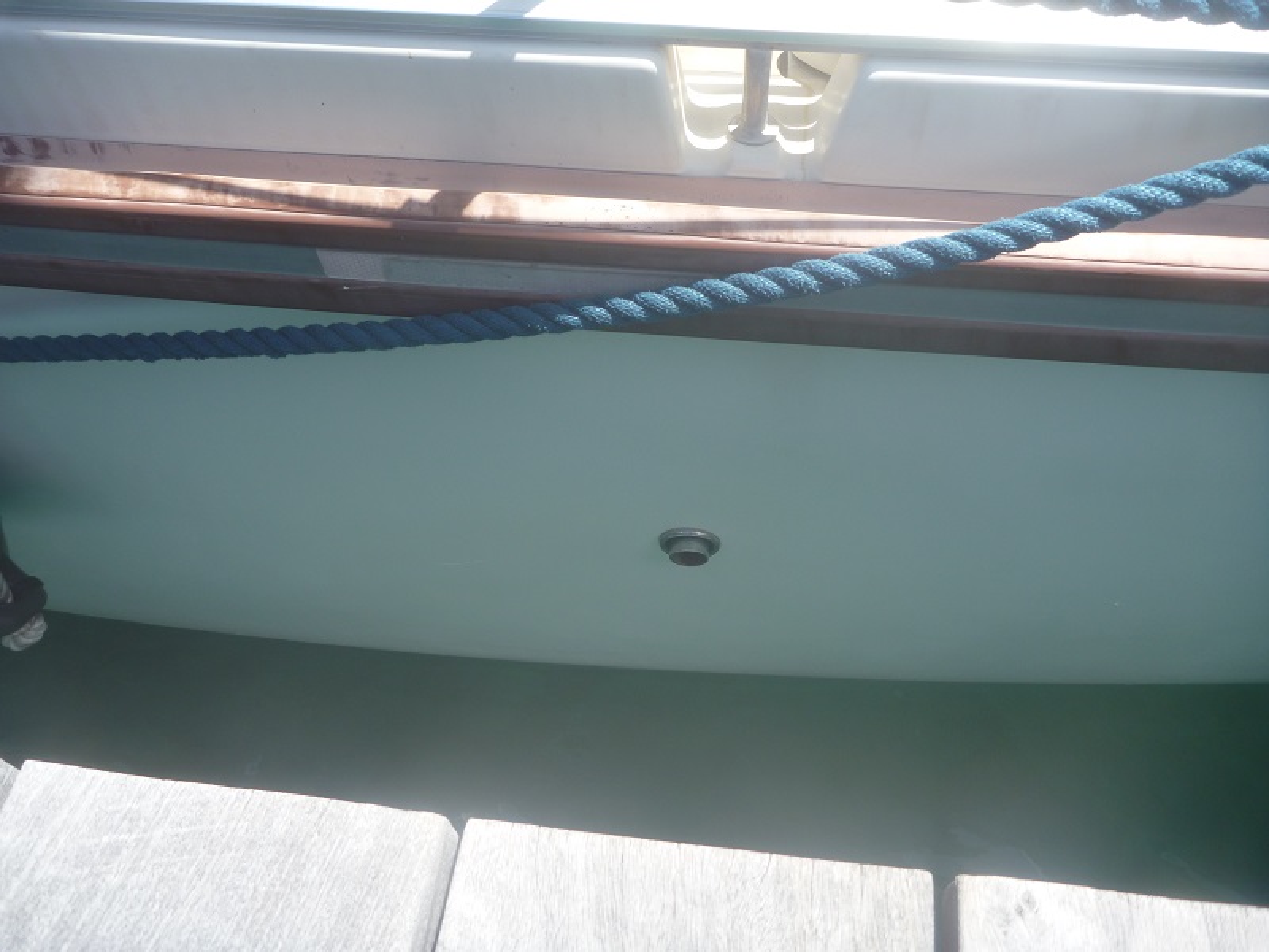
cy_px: 476
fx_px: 1026
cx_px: 634
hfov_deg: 63.4
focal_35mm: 28
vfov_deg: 49.7
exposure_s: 1/320
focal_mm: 4.9
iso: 80
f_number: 3.3
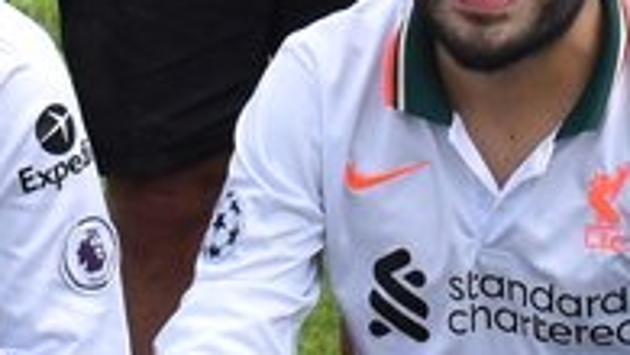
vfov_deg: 4.1
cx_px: 611
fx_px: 5002
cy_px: -148
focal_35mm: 299
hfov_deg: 7.2
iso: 250
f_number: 8
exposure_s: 1/500
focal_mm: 31
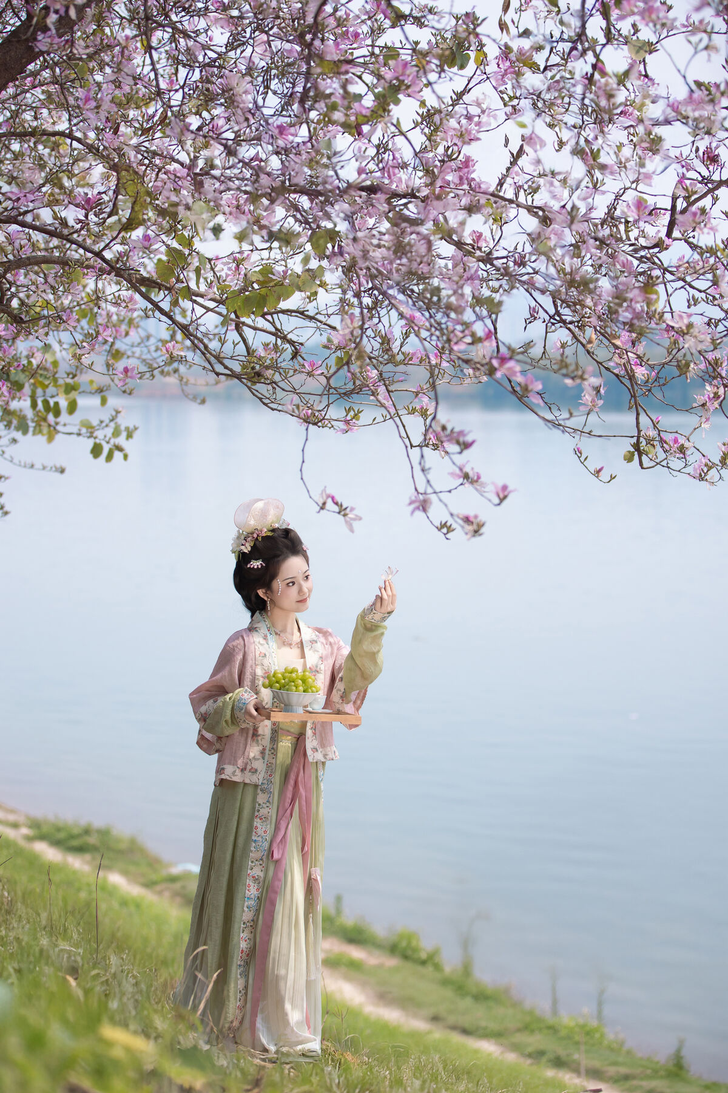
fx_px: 2123
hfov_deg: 19.5
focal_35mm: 70
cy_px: 546
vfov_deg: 28.8
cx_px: 364
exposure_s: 1/1600
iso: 100
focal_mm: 70
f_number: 2.8
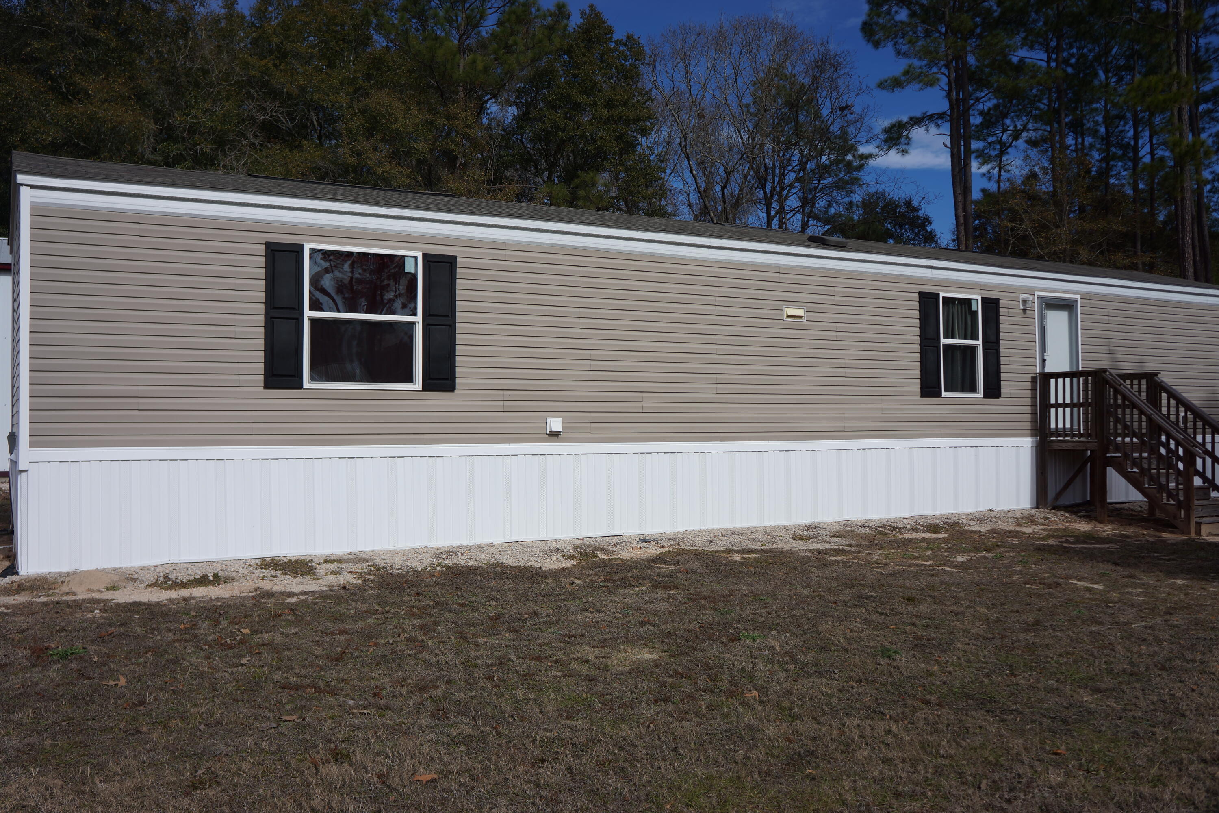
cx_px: 610
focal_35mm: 31
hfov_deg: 60.3
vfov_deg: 42.3
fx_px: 1050
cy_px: 406
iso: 100
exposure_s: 1/2000
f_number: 5
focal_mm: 21
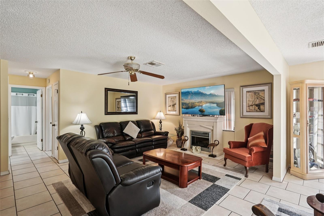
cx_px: 162
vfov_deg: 68.9
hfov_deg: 91.6
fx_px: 157
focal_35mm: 18
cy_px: 108
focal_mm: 17.5
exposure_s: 1/10
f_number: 8
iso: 400
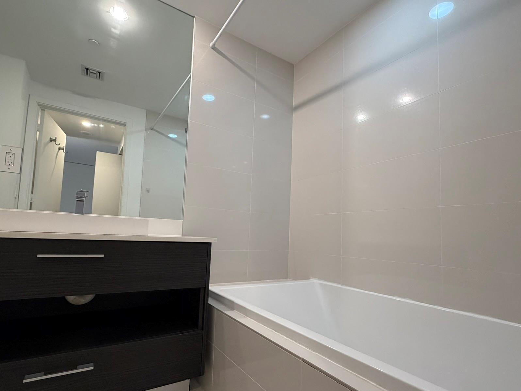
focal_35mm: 18
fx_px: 271
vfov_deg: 71.4
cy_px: 215
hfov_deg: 87.7
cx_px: 251
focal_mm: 2.22
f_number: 2.2
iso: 320
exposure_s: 1/60
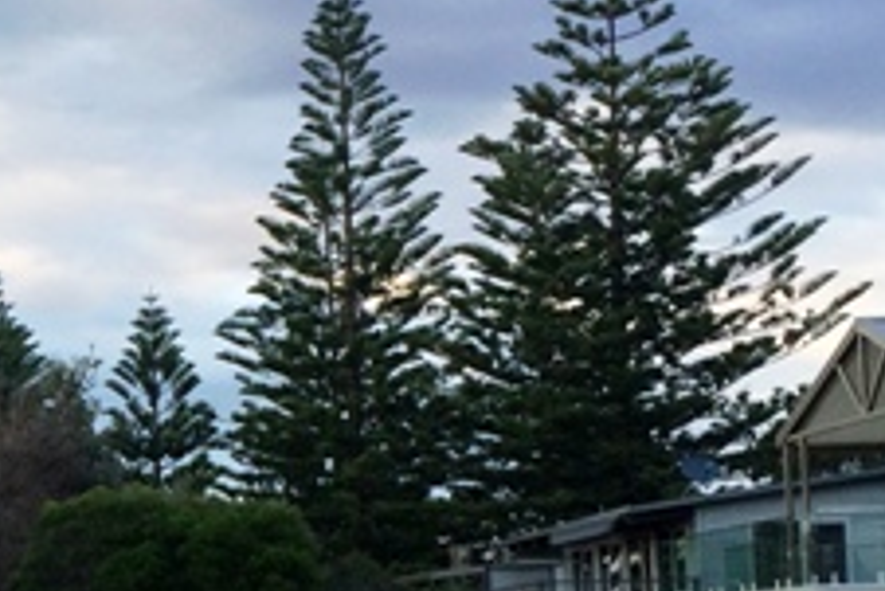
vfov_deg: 13.6
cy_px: 526
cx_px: -196
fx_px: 2460
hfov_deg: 19.2
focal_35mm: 100
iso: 32
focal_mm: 4.15
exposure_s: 1/158
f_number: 2.2
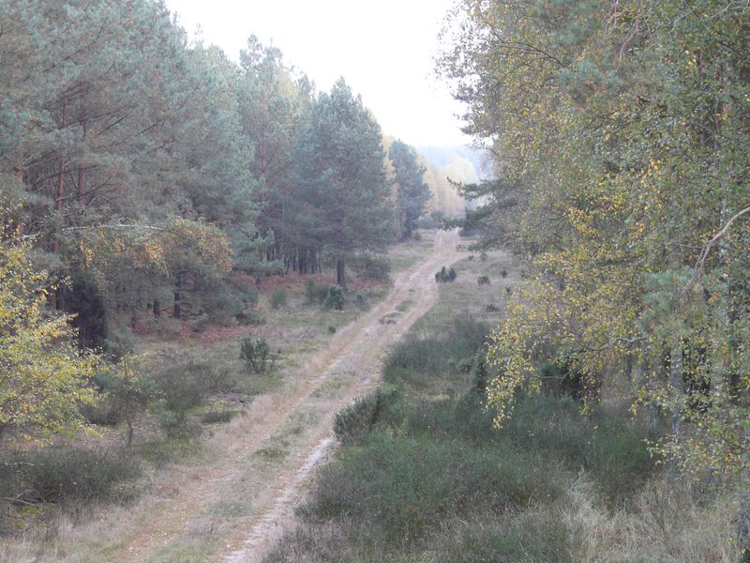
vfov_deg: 17.8
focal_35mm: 83
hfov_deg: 23.6
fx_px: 1798
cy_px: 282
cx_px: 375
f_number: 3.6
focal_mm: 13.6
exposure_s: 1/40
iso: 200
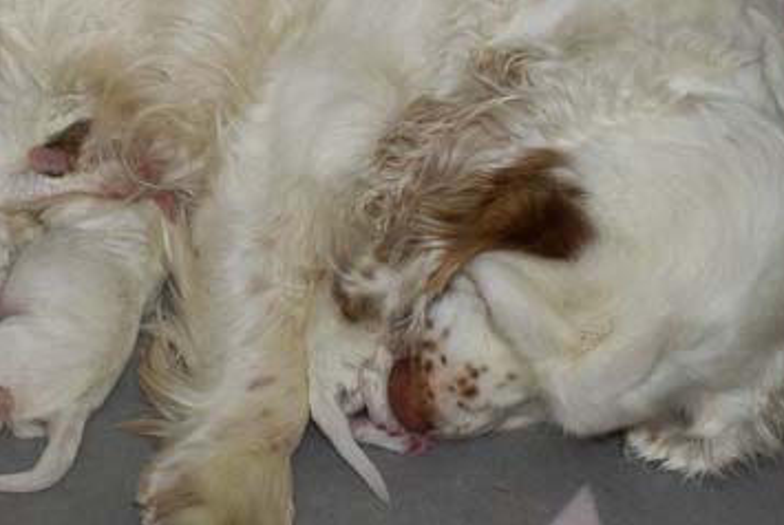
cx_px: 225
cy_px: 128
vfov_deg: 14.4
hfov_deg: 21.3
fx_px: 2072
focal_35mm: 95
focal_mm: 30
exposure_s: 1/60
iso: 400
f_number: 5.6
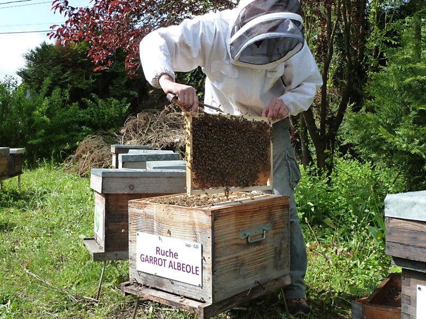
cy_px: 161
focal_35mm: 38
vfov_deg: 37.7
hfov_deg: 49.0
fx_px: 468
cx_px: 209
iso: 125
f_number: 4
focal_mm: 6.1
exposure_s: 1/320
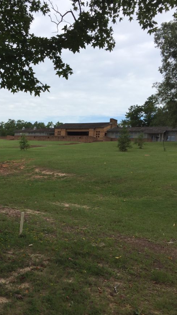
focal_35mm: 37
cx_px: 64
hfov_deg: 31.8
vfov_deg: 53.9
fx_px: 309
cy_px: 173
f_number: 2.2
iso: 32
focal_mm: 4.15
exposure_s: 1/1130
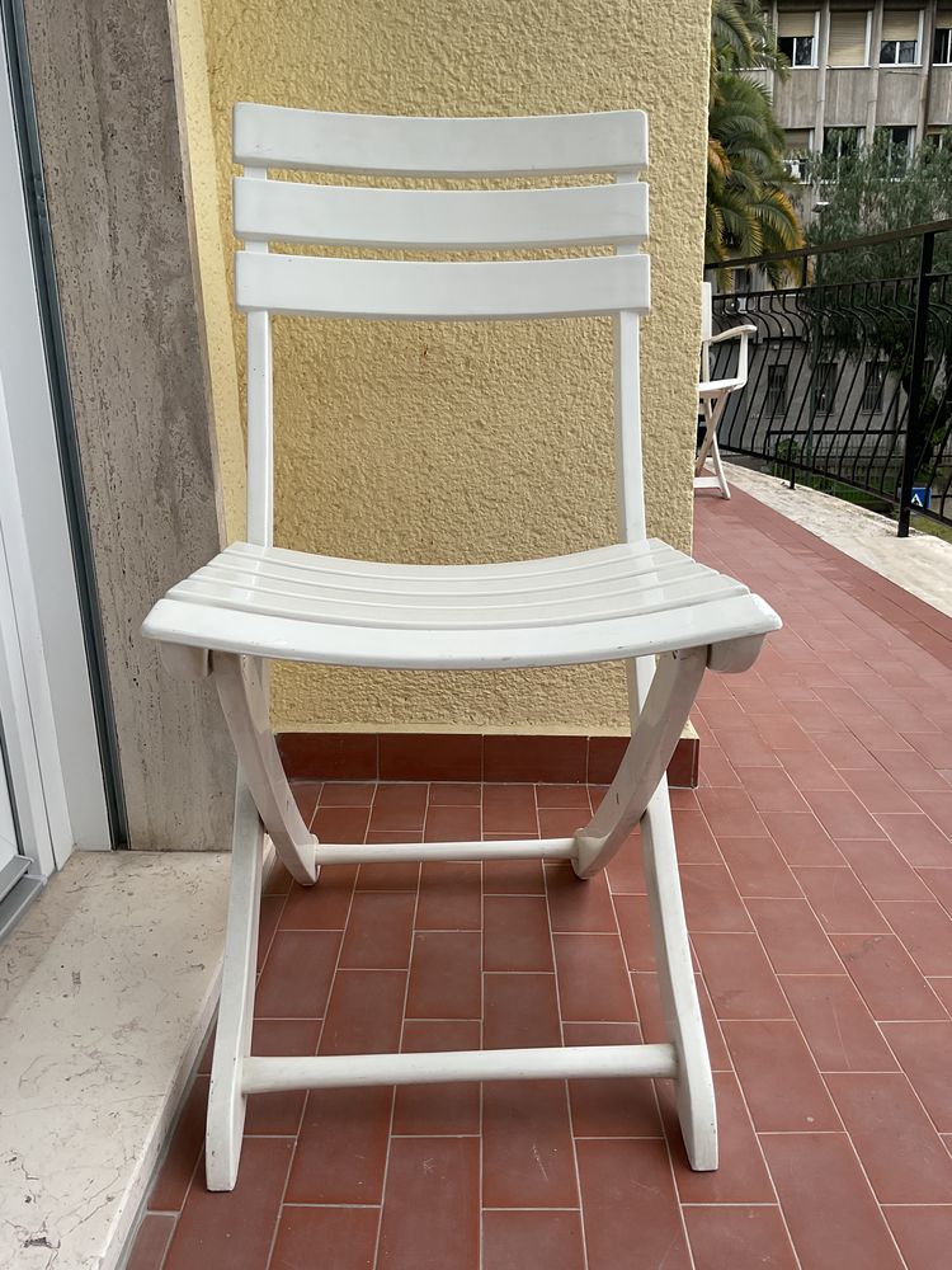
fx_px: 1063
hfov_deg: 48.2
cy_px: 635
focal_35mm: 29
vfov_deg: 61.7
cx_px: 476
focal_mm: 3
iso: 16
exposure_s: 1/504
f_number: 1.8
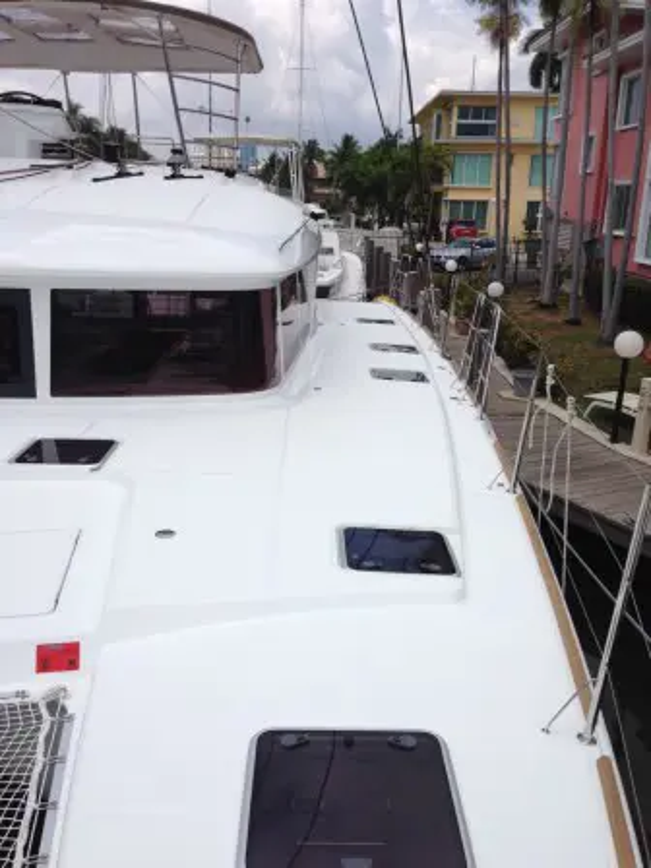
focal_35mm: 33
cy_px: 434
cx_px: 326
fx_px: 827
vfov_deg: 55.4
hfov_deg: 42.9
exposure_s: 1/2710
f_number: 2.4
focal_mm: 4.12
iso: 50
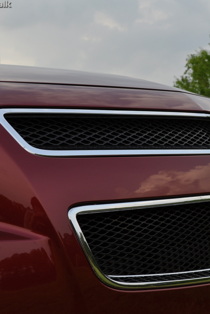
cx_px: 209
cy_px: 159
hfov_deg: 20.6
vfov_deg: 31.4
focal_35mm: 64
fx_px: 560
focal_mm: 28
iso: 200
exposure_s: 1/100
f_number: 9
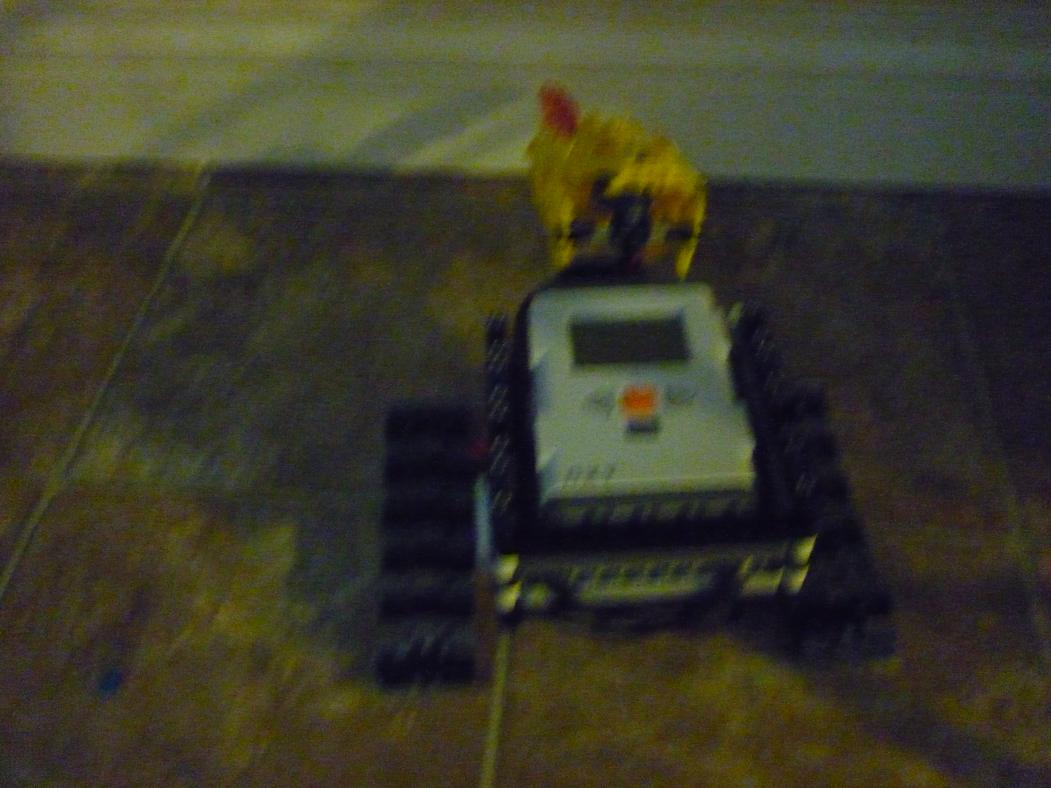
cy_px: 394
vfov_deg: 42.9
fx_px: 1002
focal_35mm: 33
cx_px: 526
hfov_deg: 55.4
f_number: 2.8
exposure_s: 1/8
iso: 1600
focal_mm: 5.5
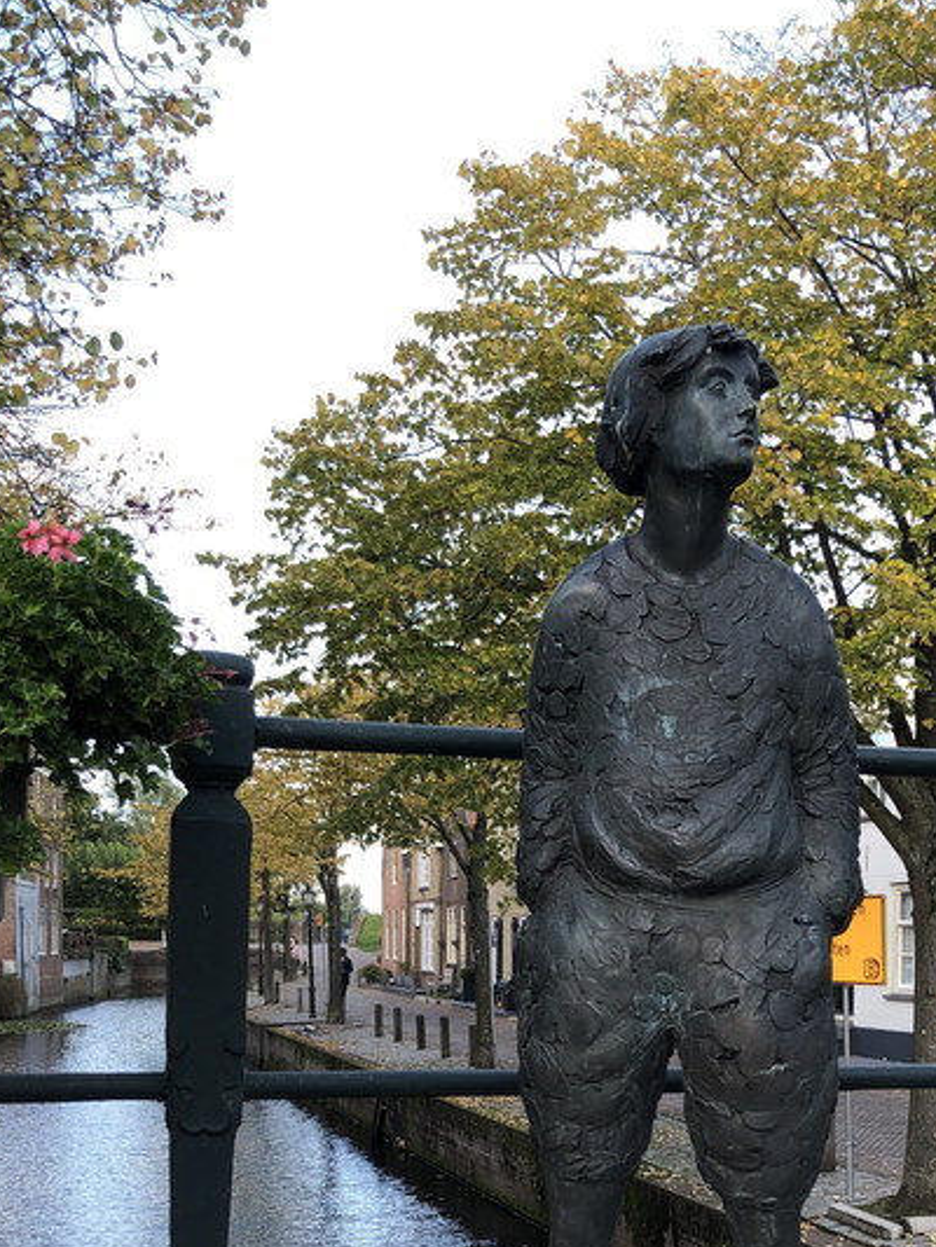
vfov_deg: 37.6
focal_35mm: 49
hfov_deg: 29.5
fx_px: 1766
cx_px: 604
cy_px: 985
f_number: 1.8
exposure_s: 1/200
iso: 20
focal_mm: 3.99
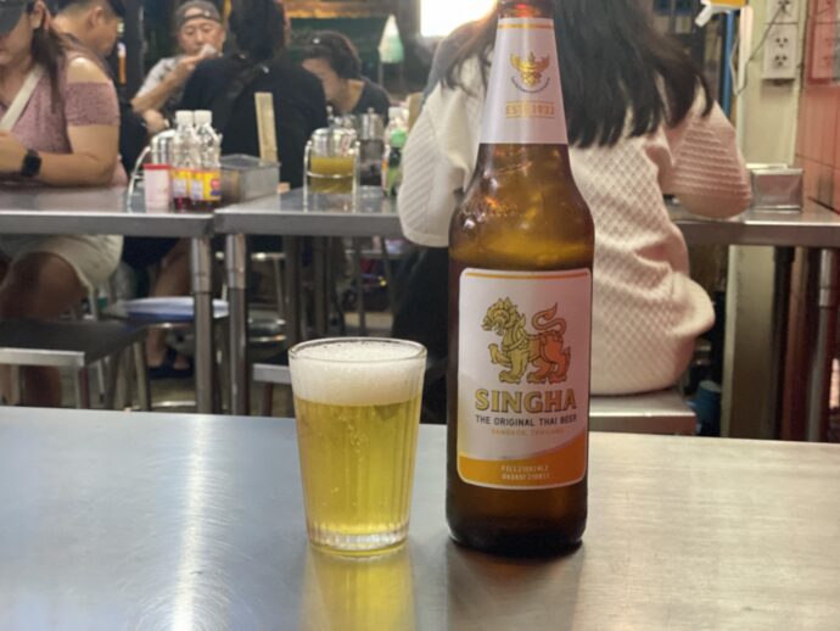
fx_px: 1262
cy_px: 316
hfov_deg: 36.8
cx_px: 420
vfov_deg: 28.0
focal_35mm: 52
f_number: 2
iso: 400
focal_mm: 6
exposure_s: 1/33
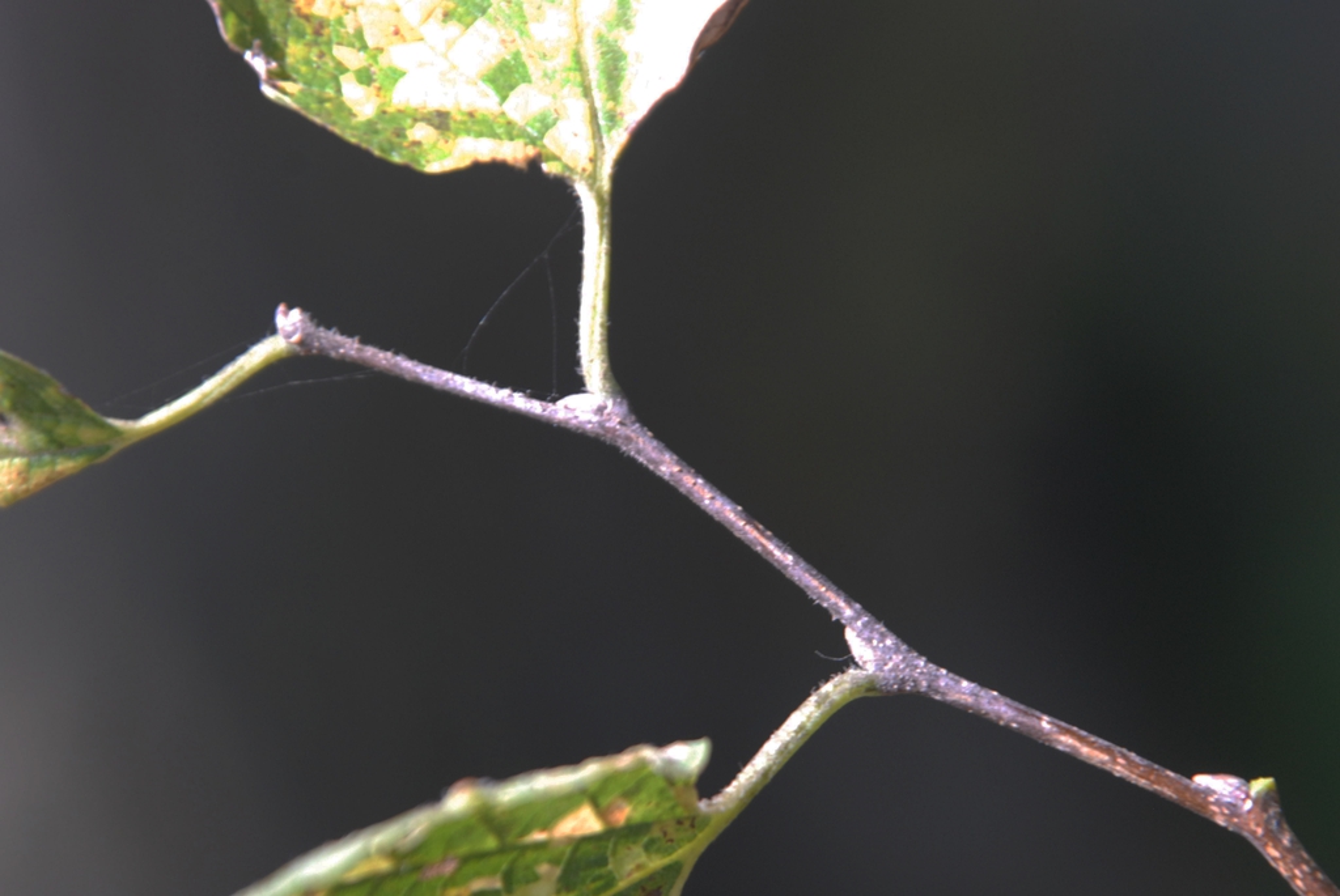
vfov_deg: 4.4
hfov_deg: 6.5
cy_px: 448
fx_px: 11736
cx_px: 670
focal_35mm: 315
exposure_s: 1/125
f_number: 6.3
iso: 400
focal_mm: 210
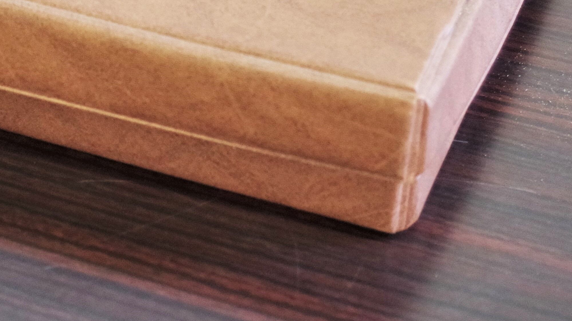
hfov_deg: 16.7
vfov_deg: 9.5
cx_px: -42
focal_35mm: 125
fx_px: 1896
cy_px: -129
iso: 1600
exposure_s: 1/60
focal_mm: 28.13
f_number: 4
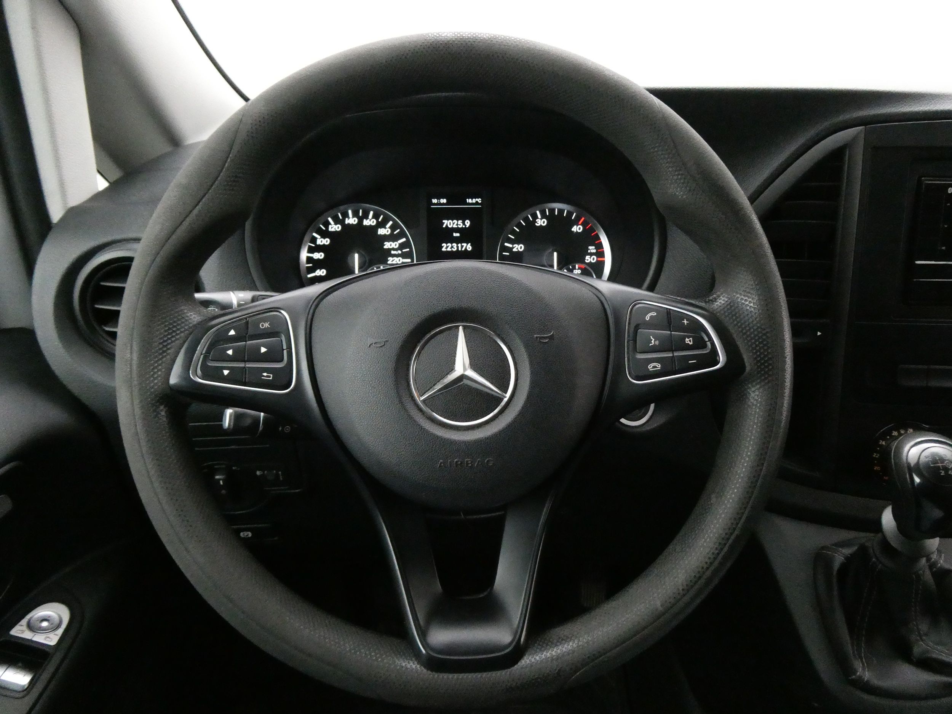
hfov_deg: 71.6
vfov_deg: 56.8
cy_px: 357
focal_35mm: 24
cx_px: 476
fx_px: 660
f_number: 3.3
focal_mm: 4.3
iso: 1600
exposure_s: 1/25
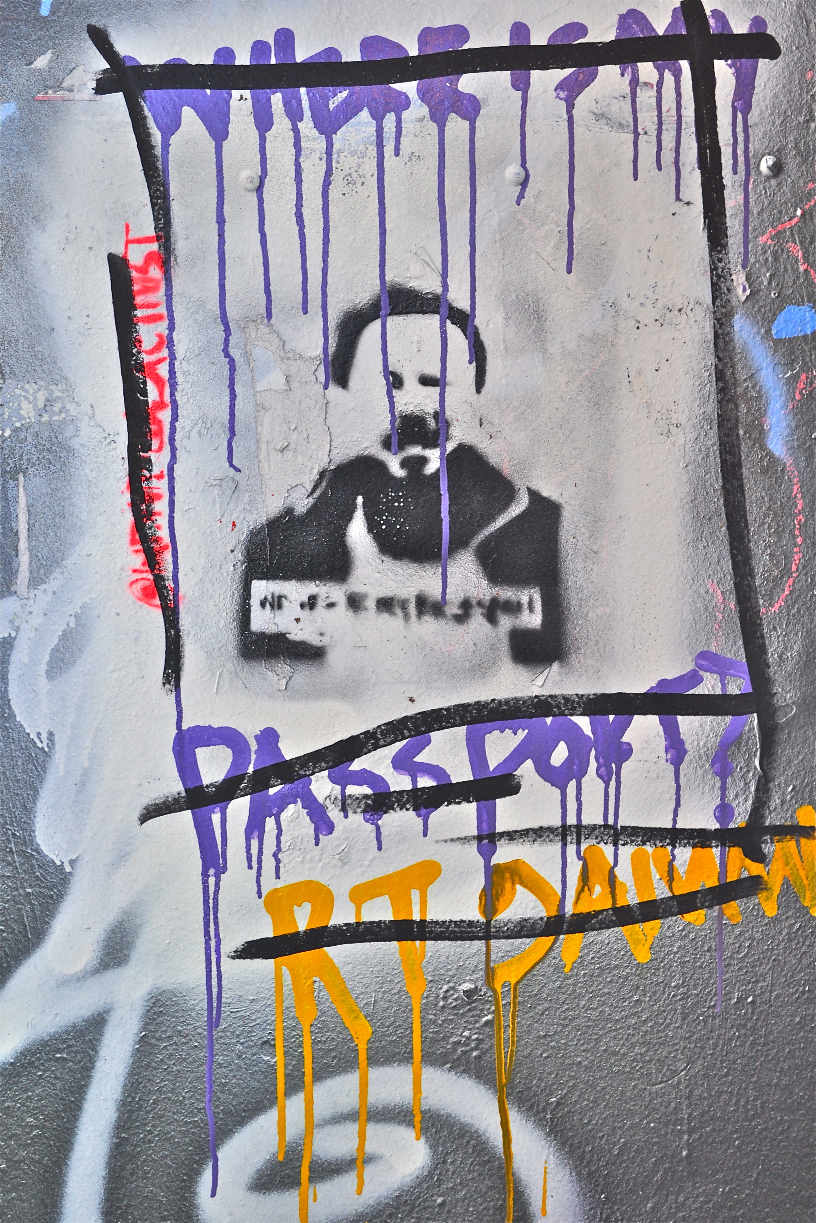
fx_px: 1734
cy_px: 612
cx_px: 408
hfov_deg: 26.5
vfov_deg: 38.9
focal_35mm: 51
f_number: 5
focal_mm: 34
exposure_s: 1/100
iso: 400
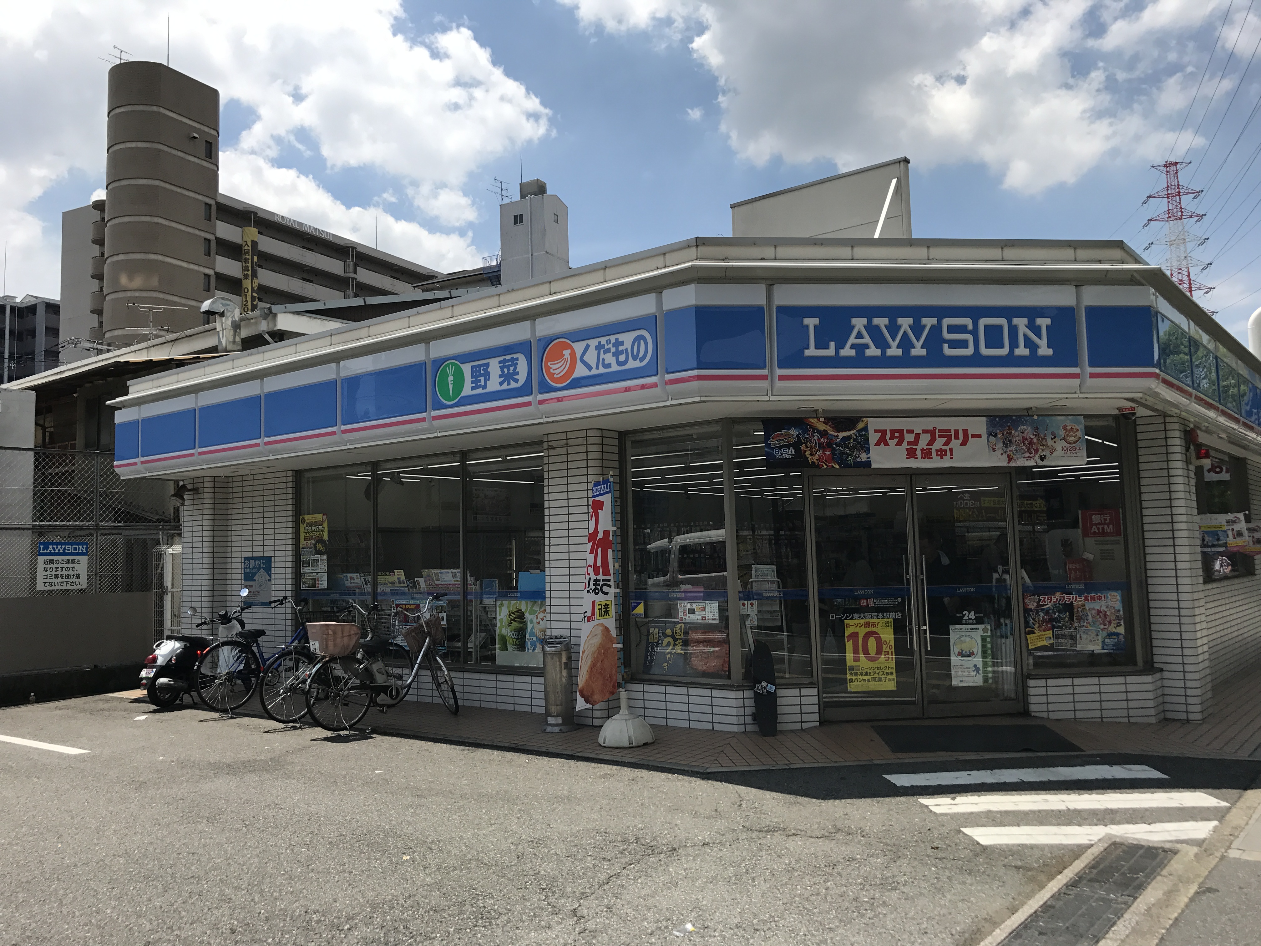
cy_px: 473
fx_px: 1020
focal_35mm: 28
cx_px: 630
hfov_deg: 63.4
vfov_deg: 49.7
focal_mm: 3.99
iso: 20
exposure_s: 1/2740
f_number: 1.8
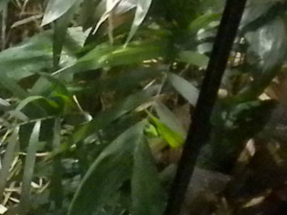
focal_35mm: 128
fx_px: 1061
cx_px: -128
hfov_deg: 14.5
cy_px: 160
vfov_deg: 11.5
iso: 2406
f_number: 3.5
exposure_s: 1/53.8
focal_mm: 6.6
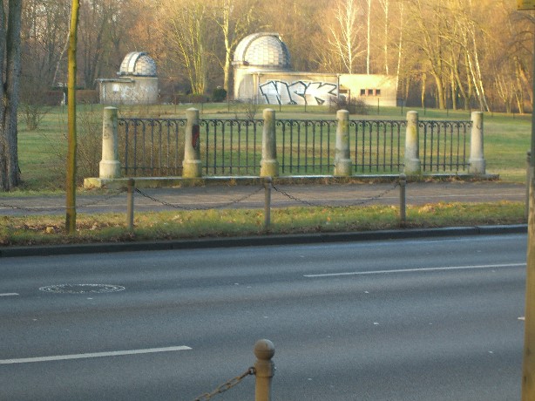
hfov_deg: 17.3
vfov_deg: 13.0
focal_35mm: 114
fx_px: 1761
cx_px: 268
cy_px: 200
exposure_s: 1/60
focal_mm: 23.7
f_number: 5.1
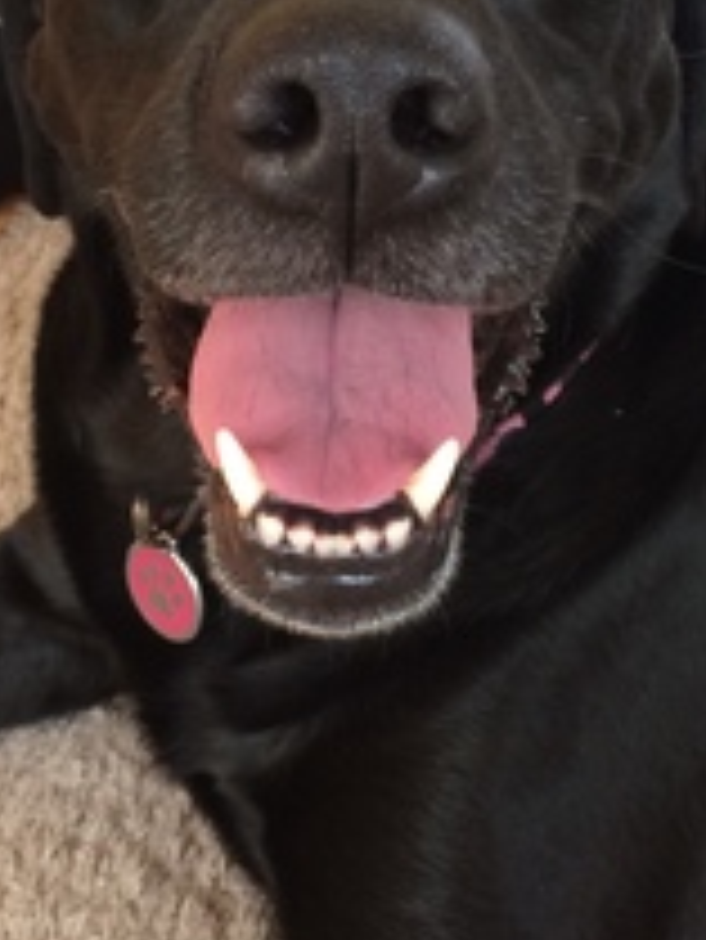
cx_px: 346
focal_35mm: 69
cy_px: 279
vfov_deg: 27.9
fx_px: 1874
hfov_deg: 21.3
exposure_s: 1/30
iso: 80
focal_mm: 4.12
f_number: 2.2
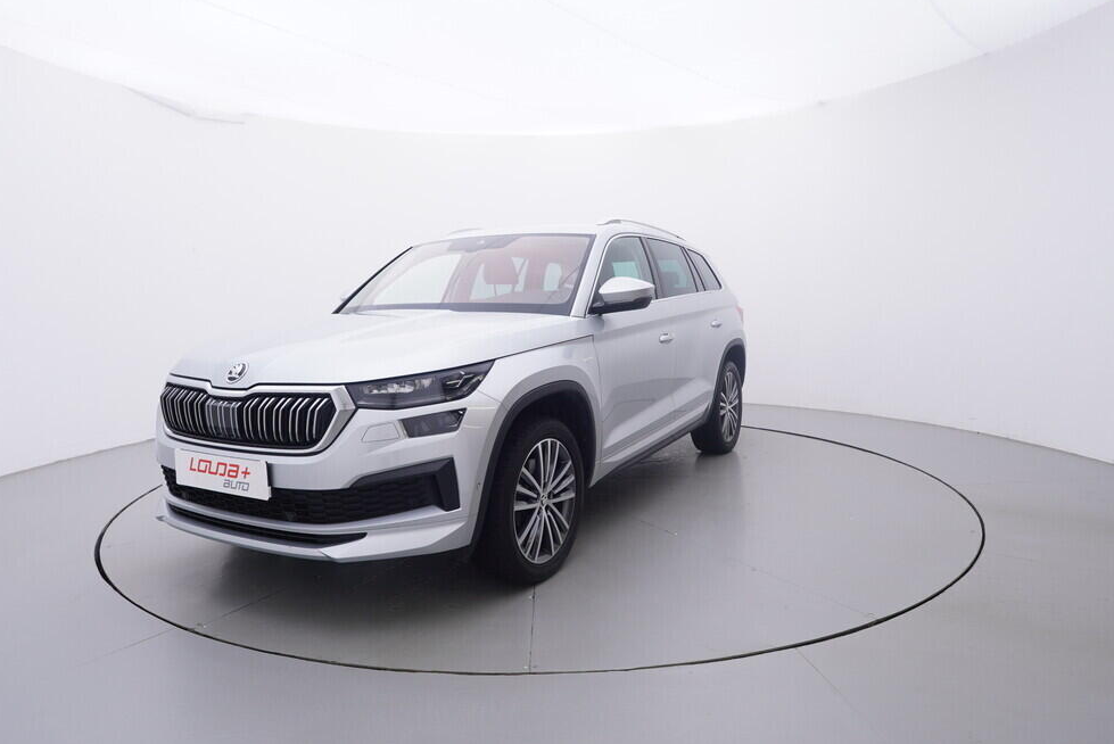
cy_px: 382
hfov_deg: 74.8
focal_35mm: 24
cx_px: 541
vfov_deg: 54.1
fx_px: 728
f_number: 5
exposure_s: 1/80
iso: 200
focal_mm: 15
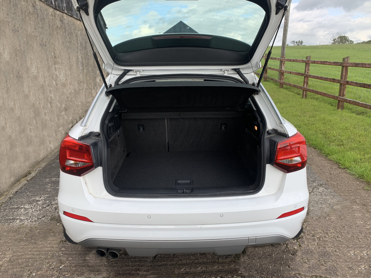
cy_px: 139
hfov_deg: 67.3
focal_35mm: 26
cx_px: 186
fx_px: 279
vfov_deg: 53.1
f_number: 1.8
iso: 25
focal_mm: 4.25
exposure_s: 1/422
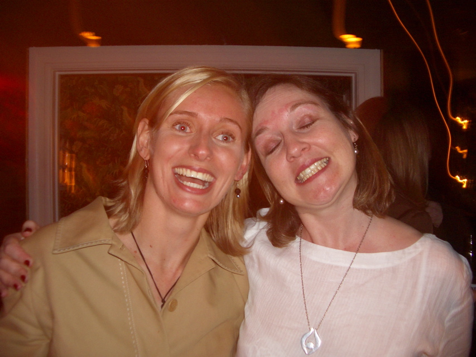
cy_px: 178
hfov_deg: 52.6
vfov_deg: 40.7
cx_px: 238
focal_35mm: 35
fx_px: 481
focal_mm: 5.8
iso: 100
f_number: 2.6
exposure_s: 2
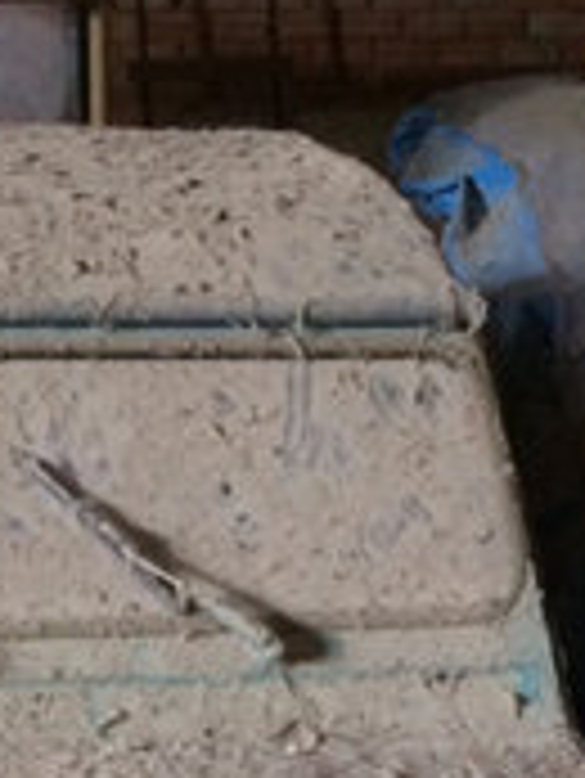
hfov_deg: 13.6
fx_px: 2453
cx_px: 166
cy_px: 1219
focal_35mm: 109
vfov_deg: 16.2
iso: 320
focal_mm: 4.15
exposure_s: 1/33
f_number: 2.2
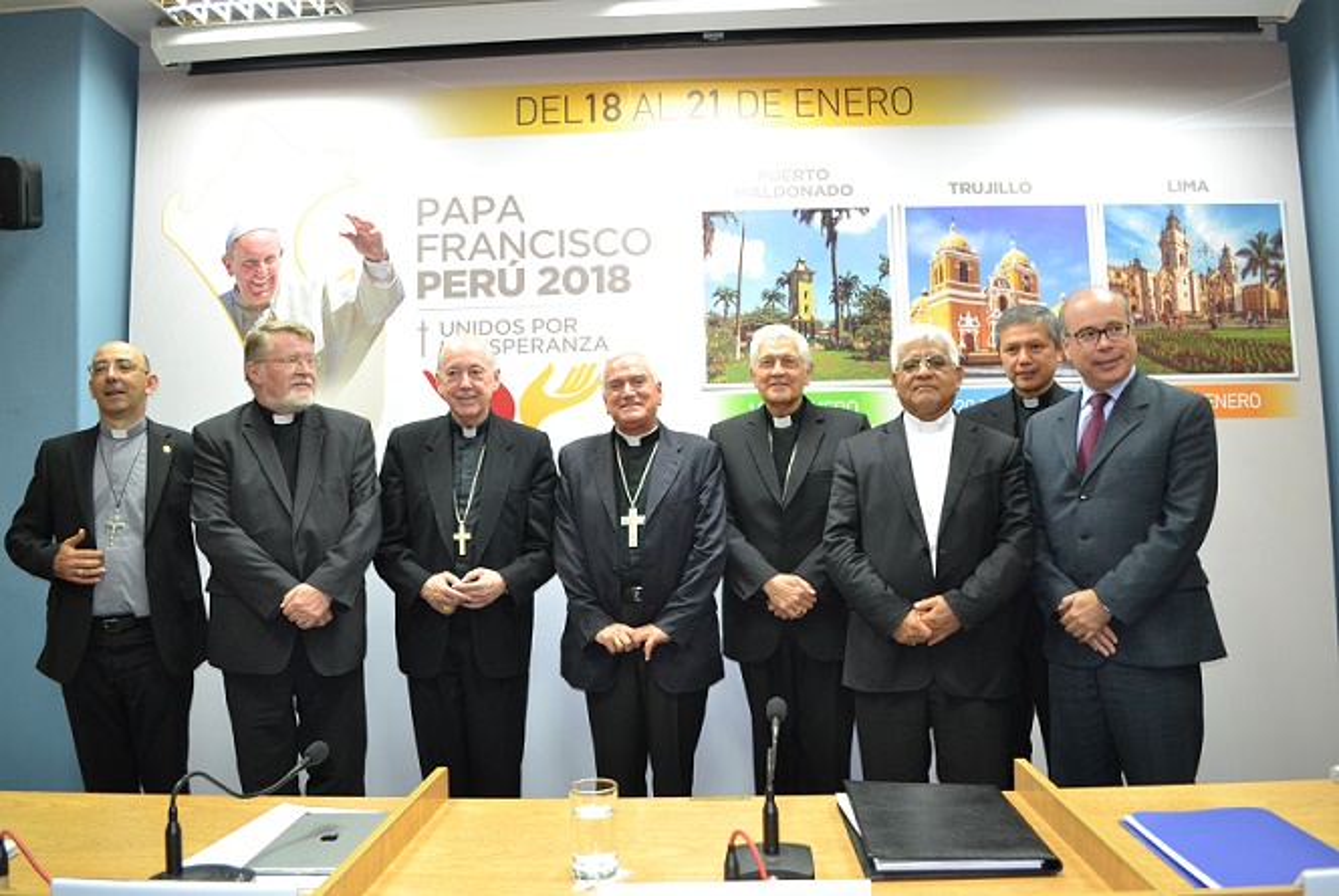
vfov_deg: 48.0
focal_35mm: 27
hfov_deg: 67.3
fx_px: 1005
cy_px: 448
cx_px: 670
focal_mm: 18
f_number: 3.5
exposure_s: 1/60
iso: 1250
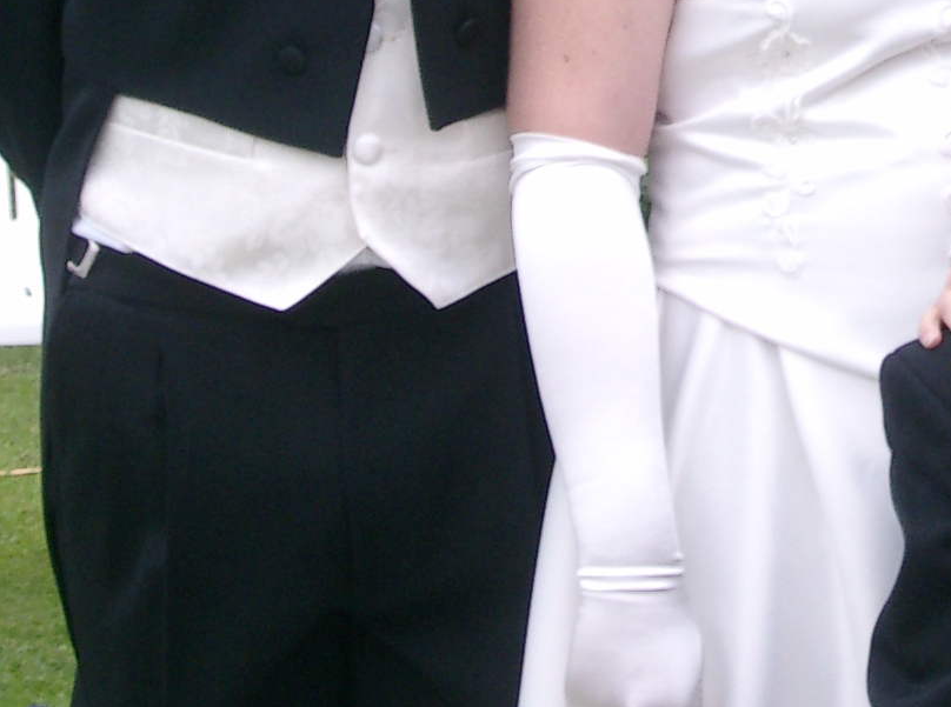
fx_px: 6793
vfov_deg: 5.9
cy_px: -260
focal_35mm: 248
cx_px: 1185
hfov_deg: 7.9
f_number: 4.2
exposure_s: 1/100
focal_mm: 17.7
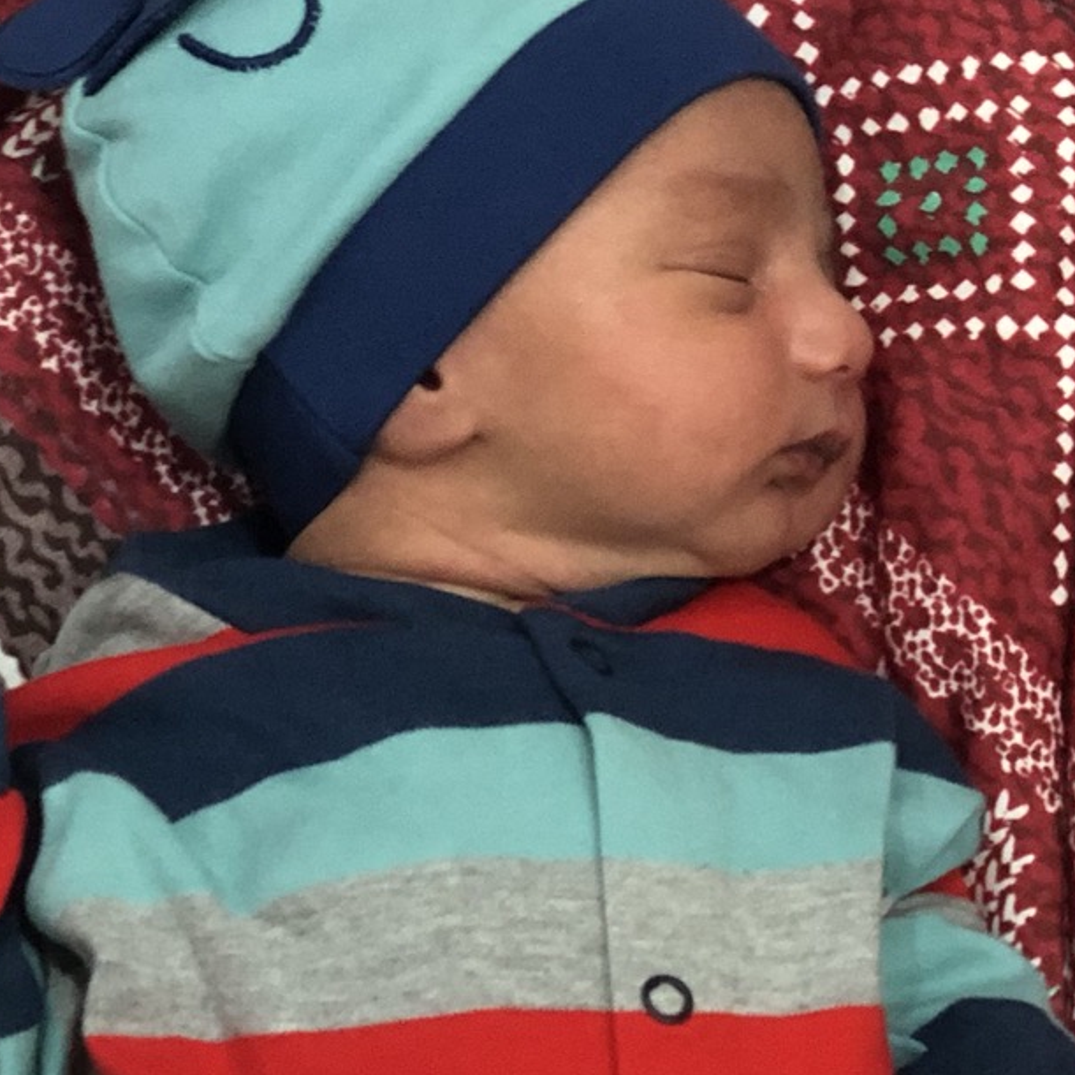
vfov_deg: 11.2
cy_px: 1066
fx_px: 5411
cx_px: 1073
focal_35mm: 154
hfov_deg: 11.2
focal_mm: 6
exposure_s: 1/13
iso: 160
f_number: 2.4
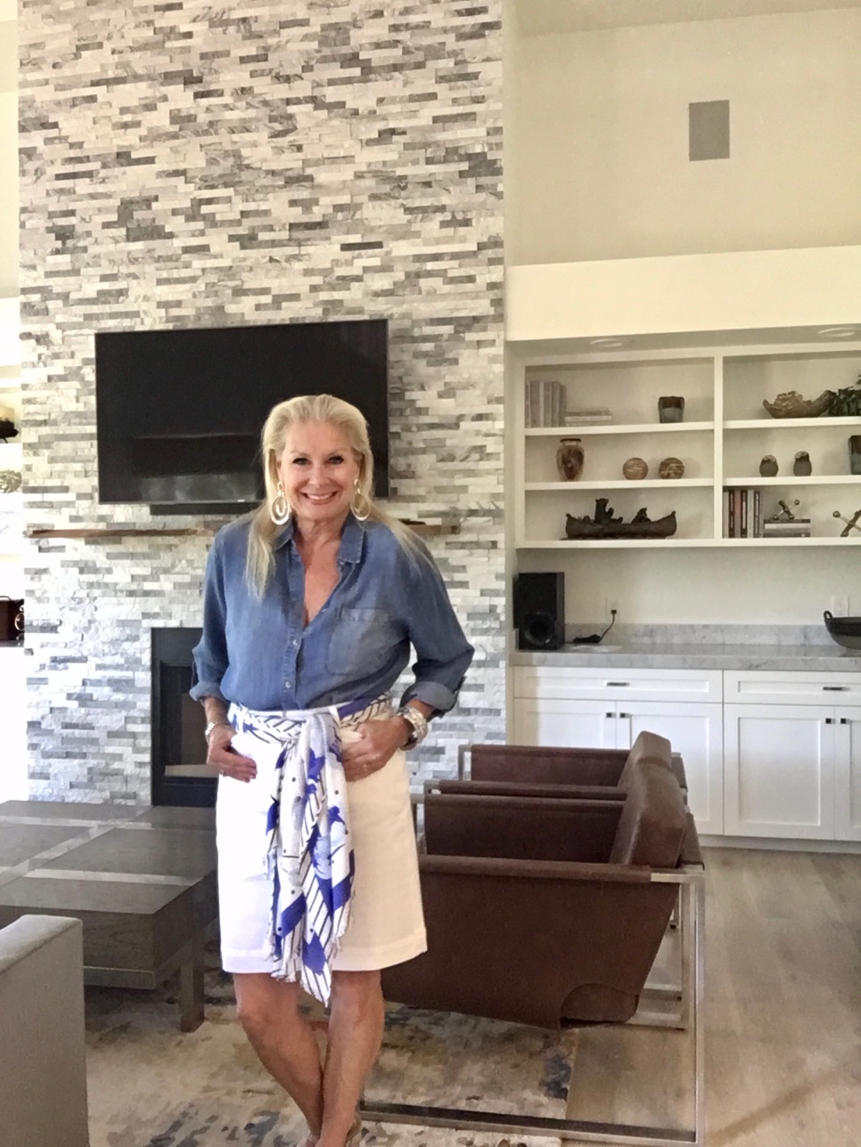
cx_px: 430
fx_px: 531
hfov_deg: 78.1
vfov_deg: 94.5
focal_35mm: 16
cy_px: 574
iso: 320
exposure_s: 1/30
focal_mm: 2.65
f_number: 2.2
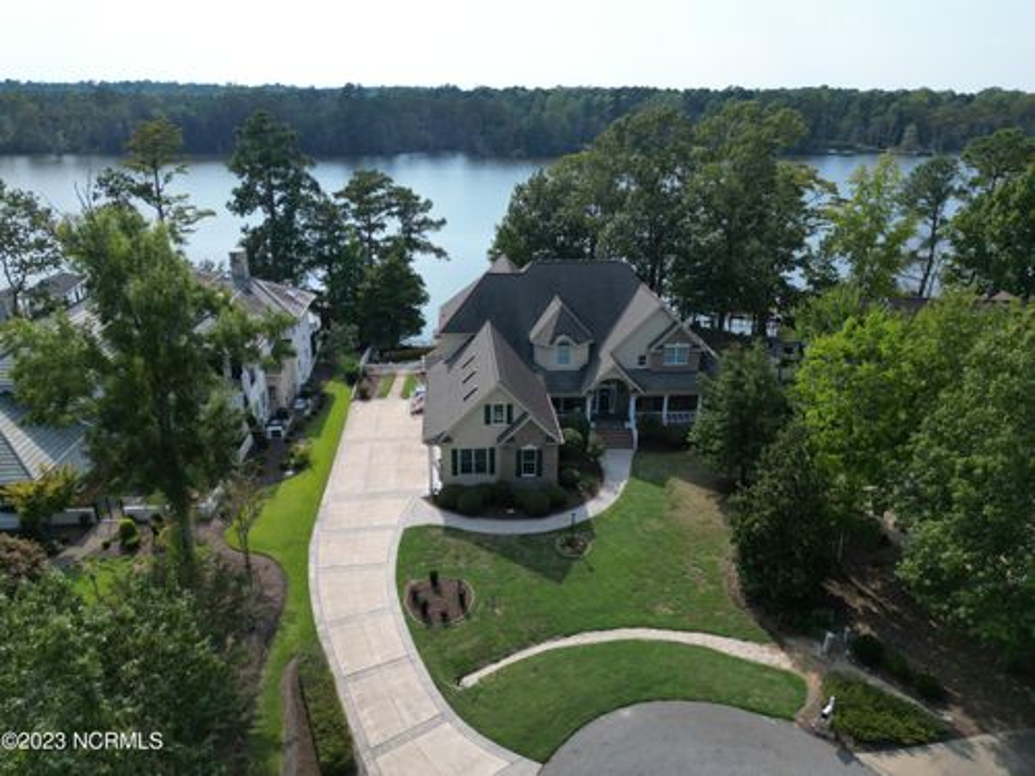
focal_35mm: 24
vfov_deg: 56.8
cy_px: 388
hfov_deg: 71.6
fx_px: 718
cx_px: 518
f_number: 1.7
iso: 100
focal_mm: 6.72
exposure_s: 1/2500
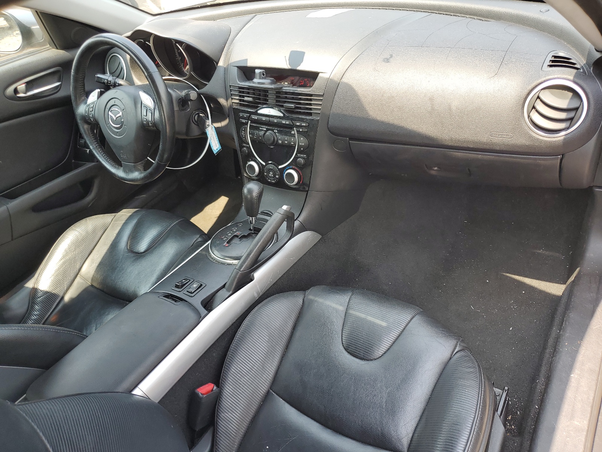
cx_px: 301
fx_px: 452
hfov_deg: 67.3
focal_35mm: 26
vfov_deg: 53.1
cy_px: 226
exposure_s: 1/227
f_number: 1.5
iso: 50
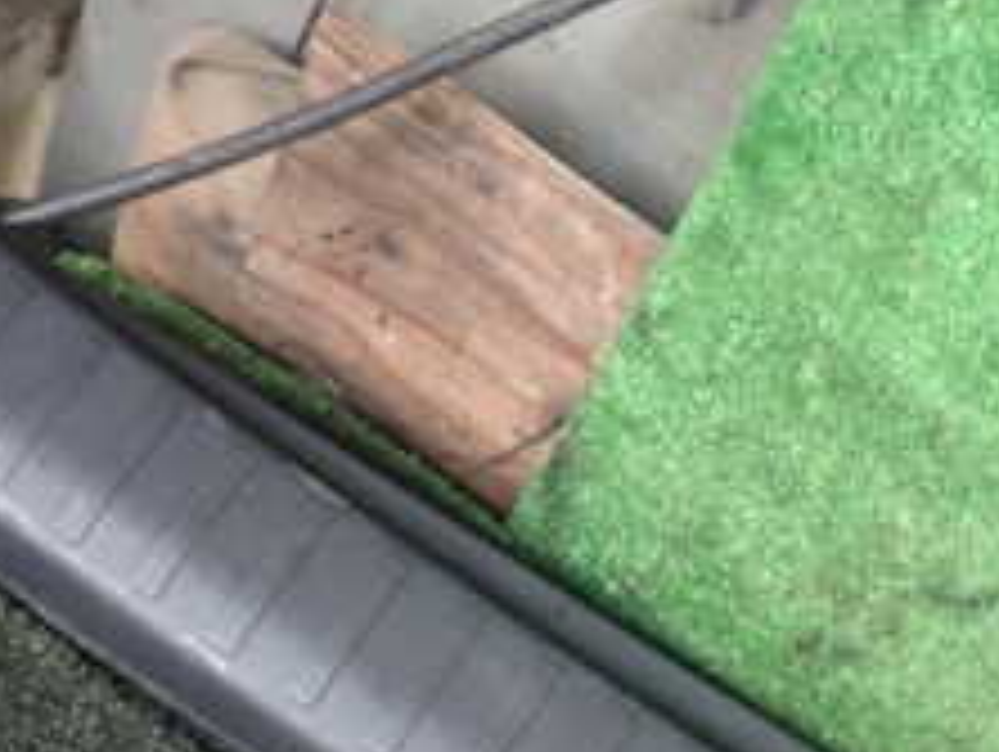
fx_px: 2340
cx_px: 963
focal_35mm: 81
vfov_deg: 17.7
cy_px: 779
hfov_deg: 23.2
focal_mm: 5.4
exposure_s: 1/40
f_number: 2.3
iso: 200
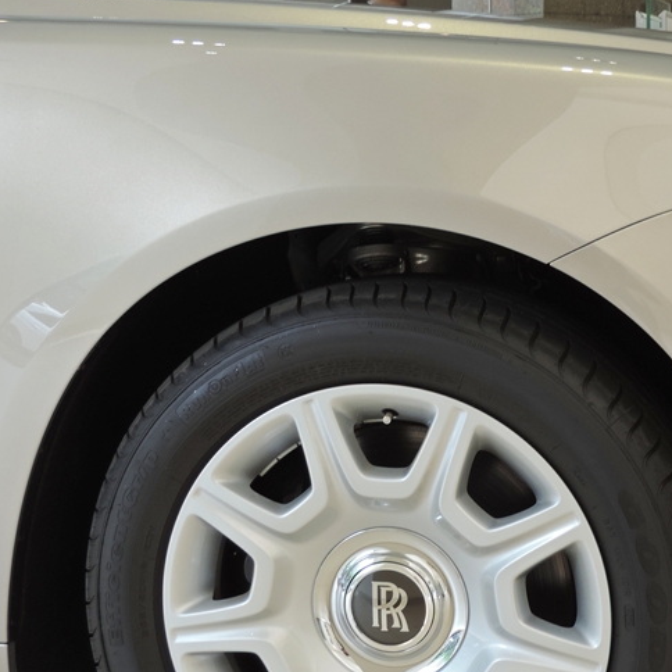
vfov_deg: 20.4
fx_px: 1867
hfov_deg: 20.2
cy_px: 421
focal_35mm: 85
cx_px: 508
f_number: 3.5
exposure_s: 1/40
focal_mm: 8.3
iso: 80
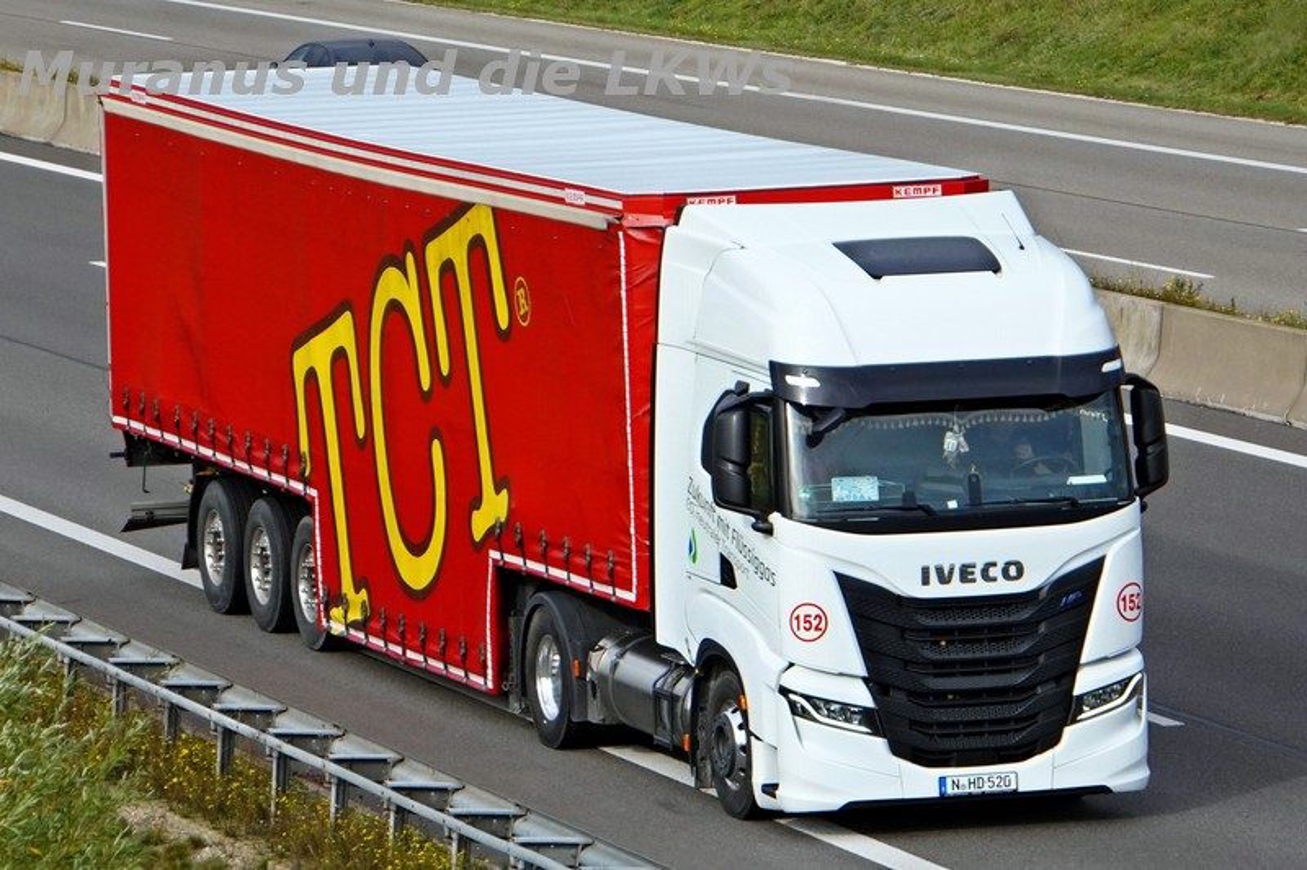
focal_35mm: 175
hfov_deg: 11.7
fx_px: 6364
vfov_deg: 7.8
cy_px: 435
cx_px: 654
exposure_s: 1/2500
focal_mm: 116.9
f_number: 6.3
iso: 1250
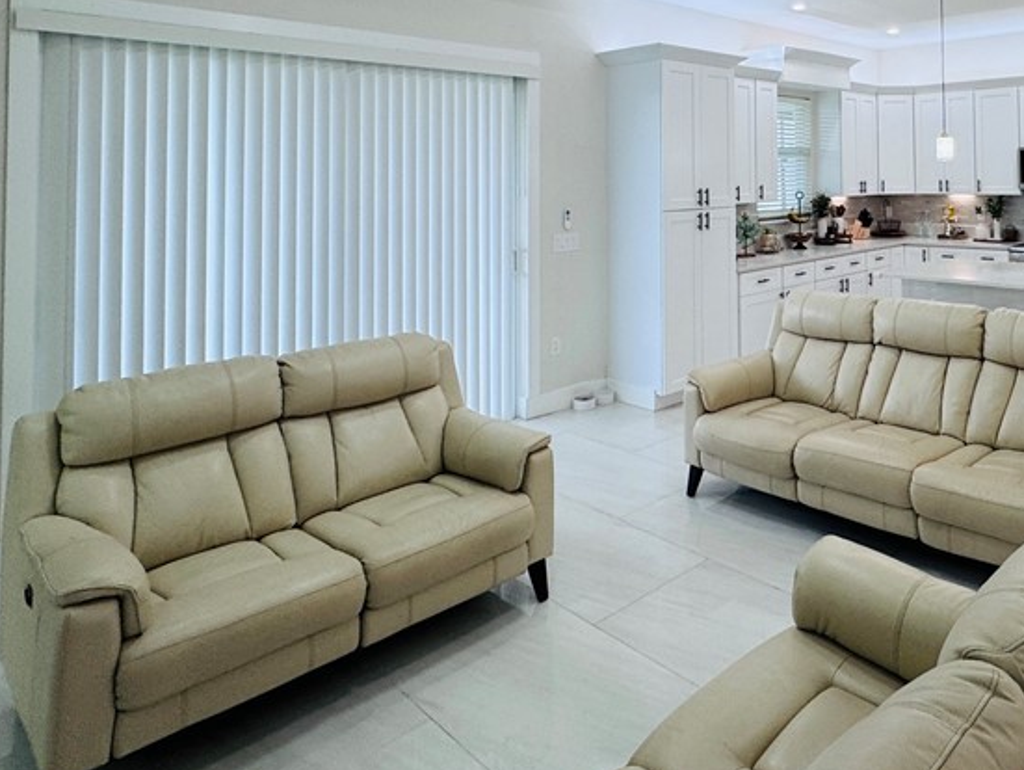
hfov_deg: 63.4
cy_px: 141
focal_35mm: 26
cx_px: 768
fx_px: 770
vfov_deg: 49.6
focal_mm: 2.22
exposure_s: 1/120
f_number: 2.2
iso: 125
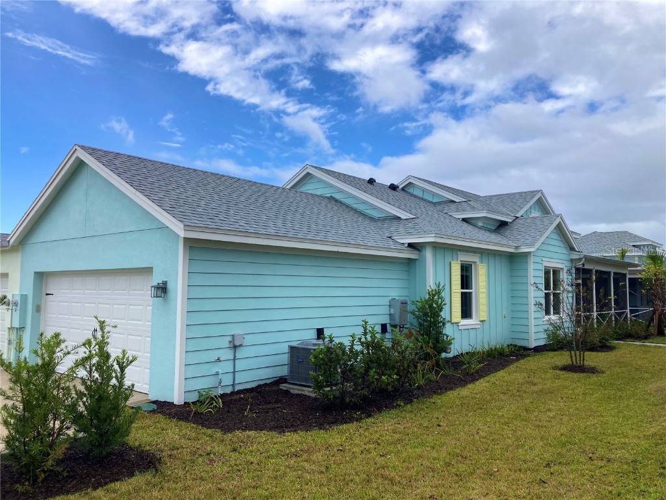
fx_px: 539
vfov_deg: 49.7
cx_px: 333
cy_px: 250
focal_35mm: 28
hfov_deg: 63.4
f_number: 1.8
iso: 20
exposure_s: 1/2667
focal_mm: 3.99
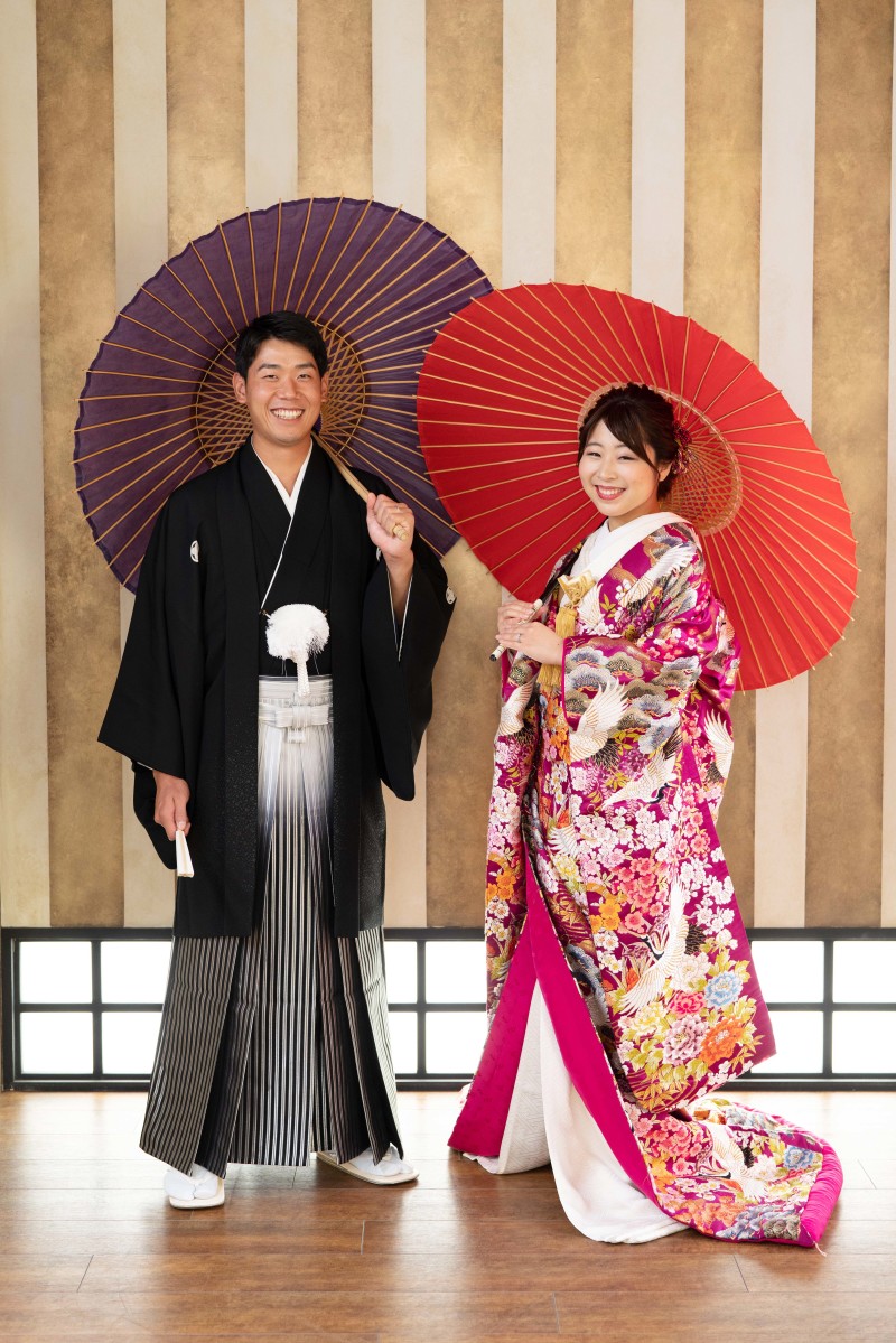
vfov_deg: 39.6
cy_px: 672
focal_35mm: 50
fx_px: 1865
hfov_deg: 27.0
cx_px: 448
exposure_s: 1/60
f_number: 2.8
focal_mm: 50
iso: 1000
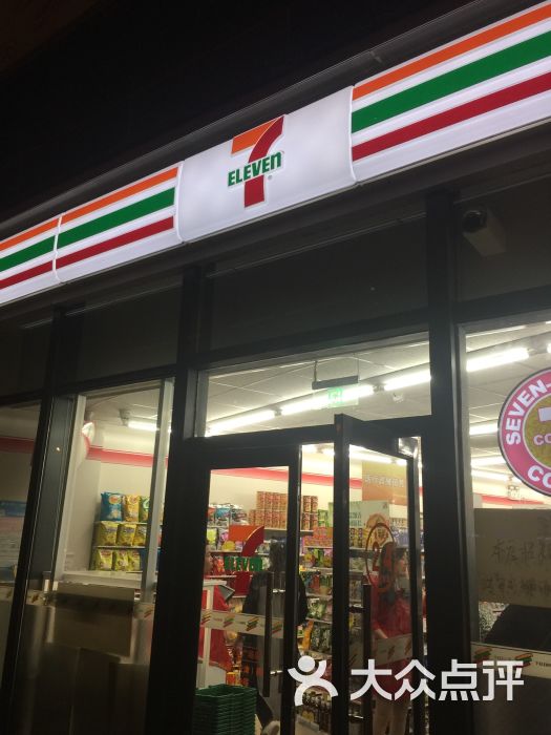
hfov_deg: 48.2
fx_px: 615
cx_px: 276
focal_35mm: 29
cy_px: 368
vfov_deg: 61.7
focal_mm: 4.15
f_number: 2.2
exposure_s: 1/33
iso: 32
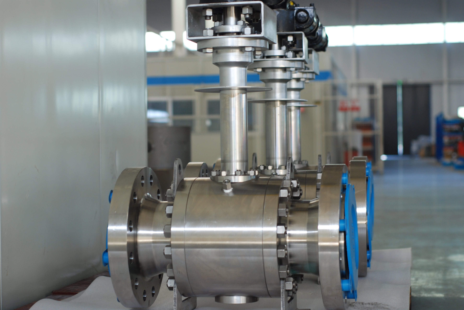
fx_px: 968
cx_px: 232
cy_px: 155
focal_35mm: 75
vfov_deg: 18.2
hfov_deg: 27.0
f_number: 3.2
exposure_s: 1/40
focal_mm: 50
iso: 200
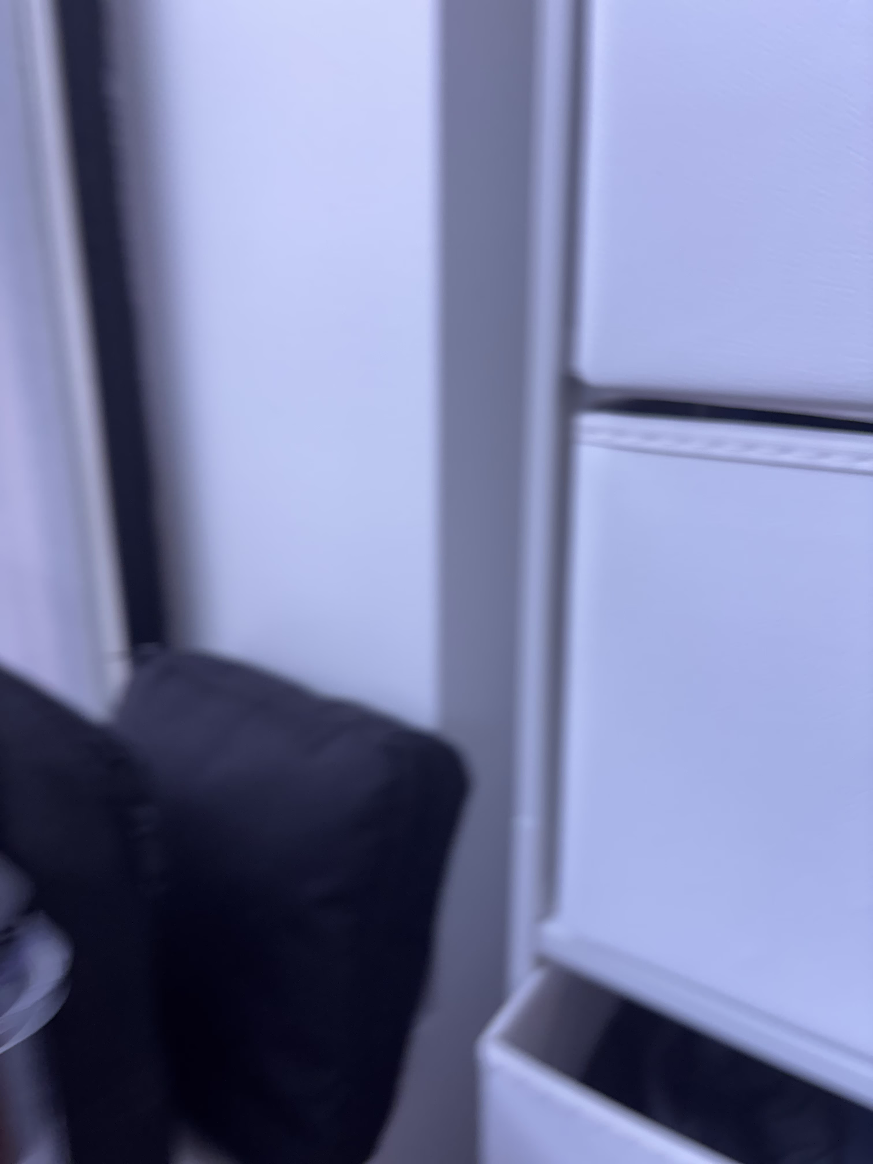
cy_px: 582
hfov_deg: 53.1
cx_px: 436
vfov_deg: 67.3
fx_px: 874
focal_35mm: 26
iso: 160
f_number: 1.6
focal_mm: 5.96
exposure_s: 1/60
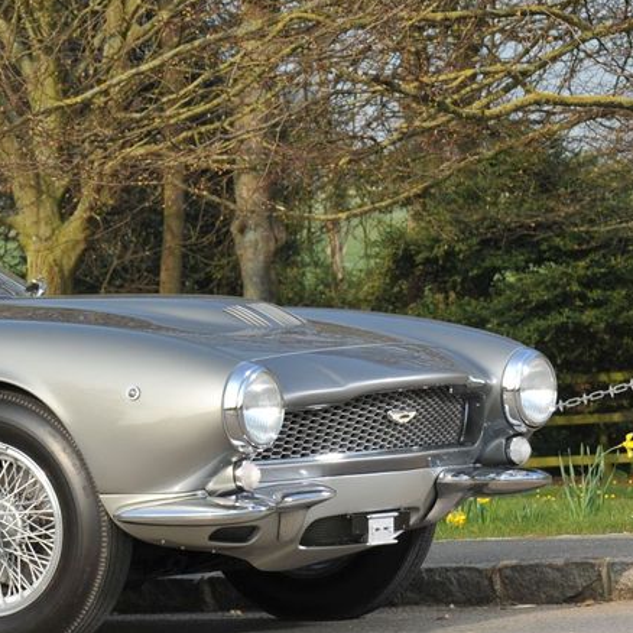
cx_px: -182
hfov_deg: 7.6
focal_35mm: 228
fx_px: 4717
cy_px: 173
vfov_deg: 7.7
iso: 200
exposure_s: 1/200
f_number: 8
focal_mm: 98
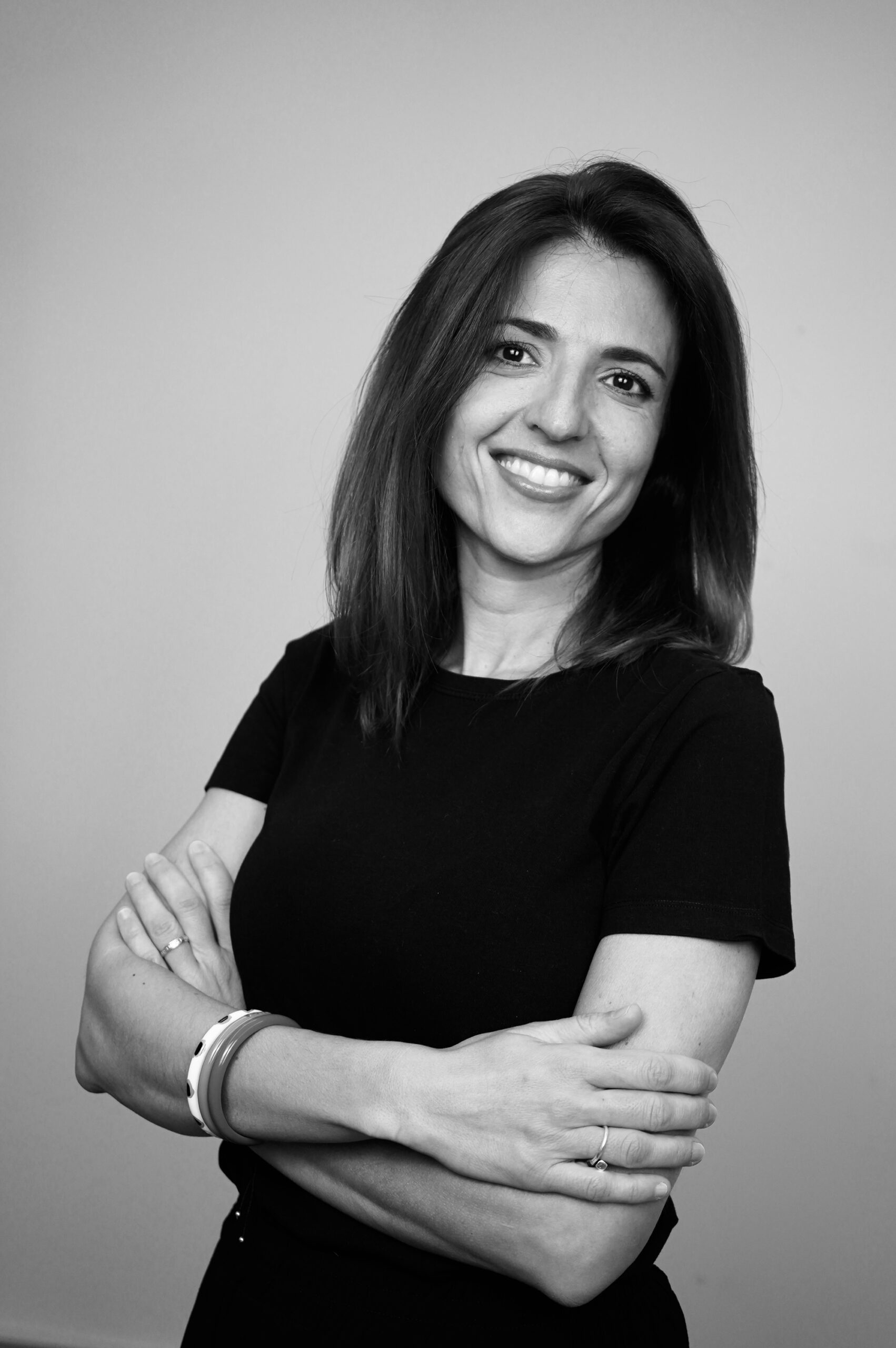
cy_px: 674
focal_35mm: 44
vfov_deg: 44.5
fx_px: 1646
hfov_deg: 30.5
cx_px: 448
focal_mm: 44
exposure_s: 1/160
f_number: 4.5
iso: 1600
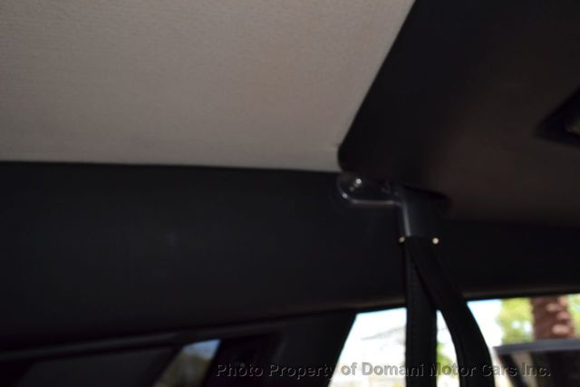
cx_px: 290
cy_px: 194
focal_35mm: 27
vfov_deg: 48.0
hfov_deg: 67.4
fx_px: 435
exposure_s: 1/60
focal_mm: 18
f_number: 8
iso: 100
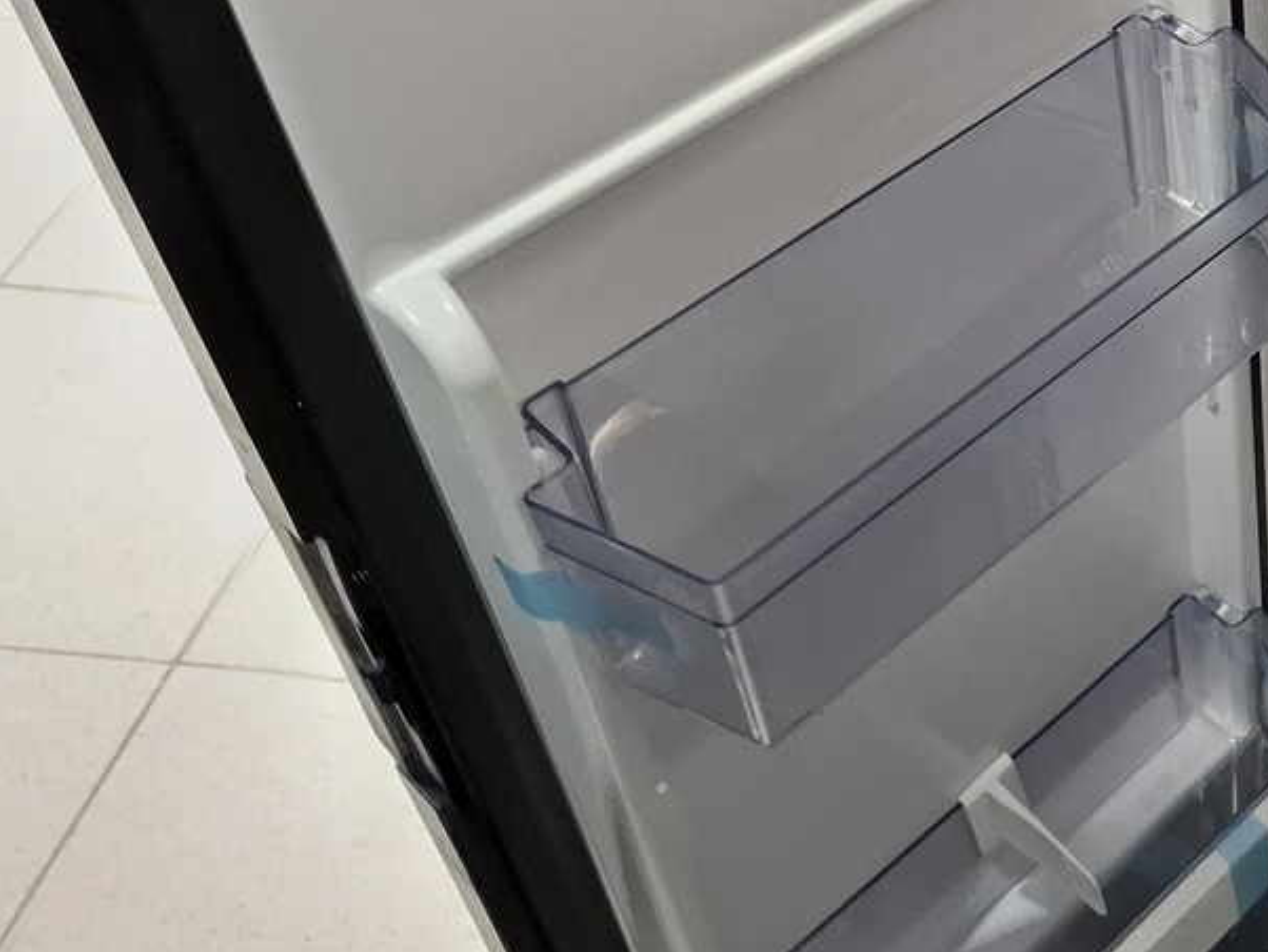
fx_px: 2015
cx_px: 1464
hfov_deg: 30.4
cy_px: 6
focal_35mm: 55
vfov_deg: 25.3
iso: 250
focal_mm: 5.54
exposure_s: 1/50
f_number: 1.8
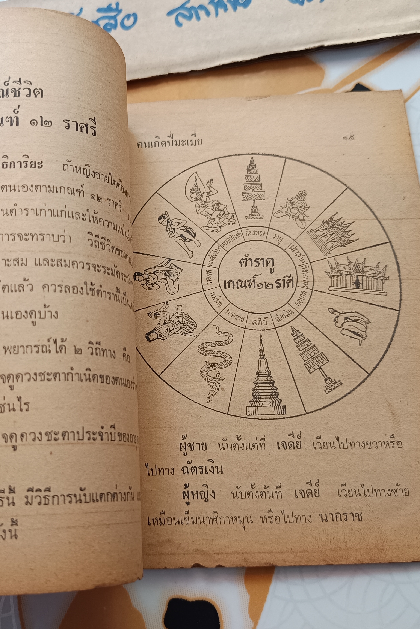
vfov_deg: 55.8
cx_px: 140
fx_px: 595
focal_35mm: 34
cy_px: 309
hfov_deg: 38.4
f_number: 1.7
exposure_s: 1/50
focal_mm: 5.31
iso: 256
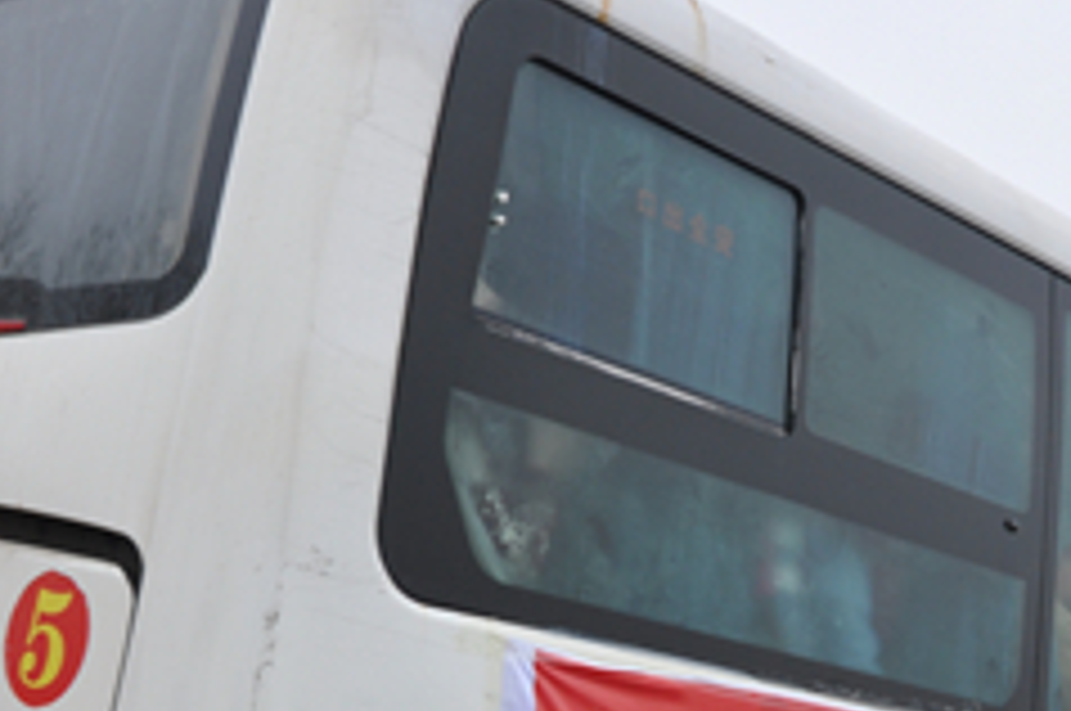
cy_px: 758
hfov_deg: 29.3
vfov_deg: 19.2
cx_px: 774
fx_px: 2020
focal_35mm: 68
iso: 200
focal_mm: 18
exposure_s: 1/250
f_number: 8
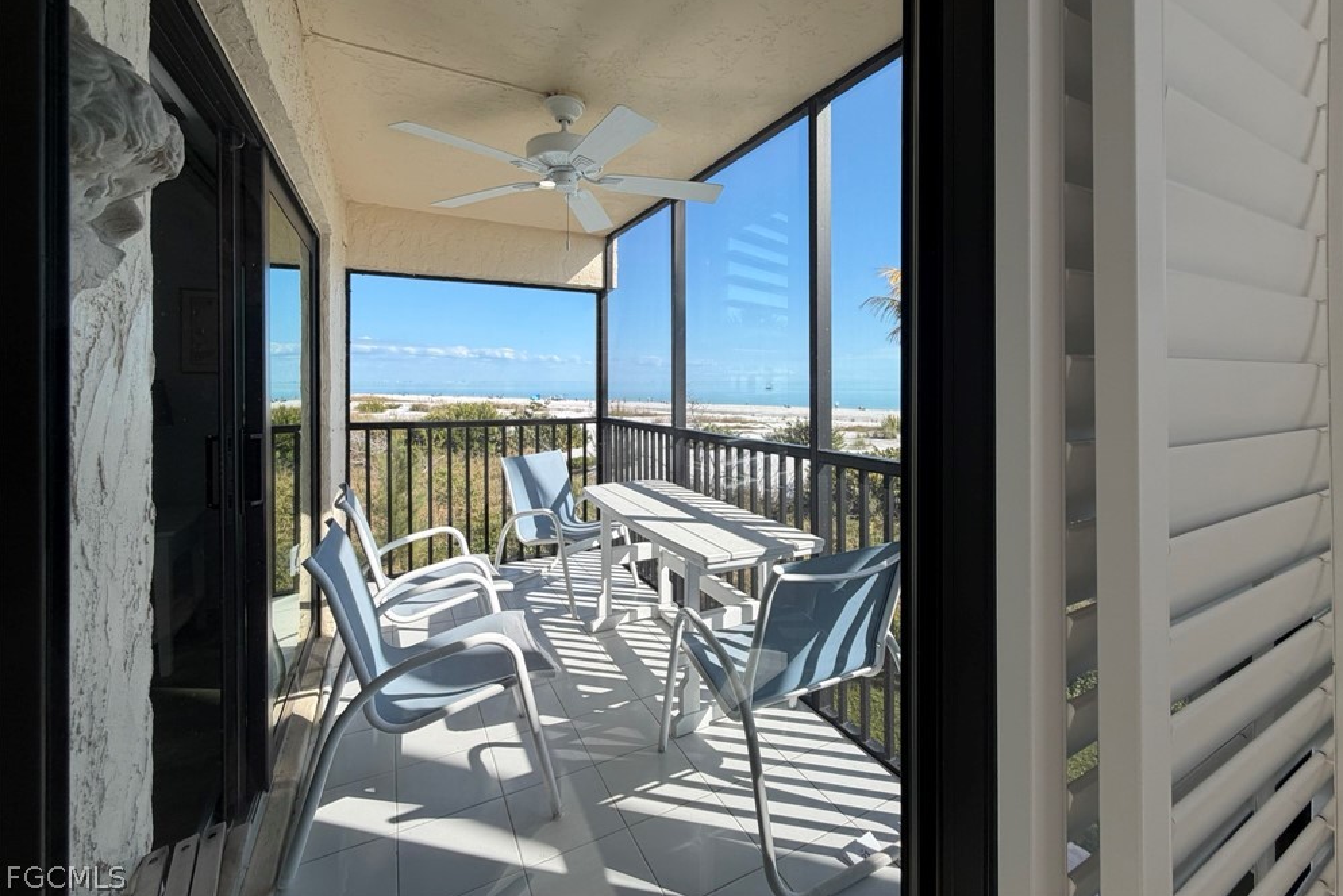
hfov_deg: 100.4
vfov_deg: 76.9
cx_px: 690
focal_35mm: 15
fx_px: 560
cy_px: 381
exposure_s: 1/279
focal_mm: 2.22
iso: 50
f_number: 2.2
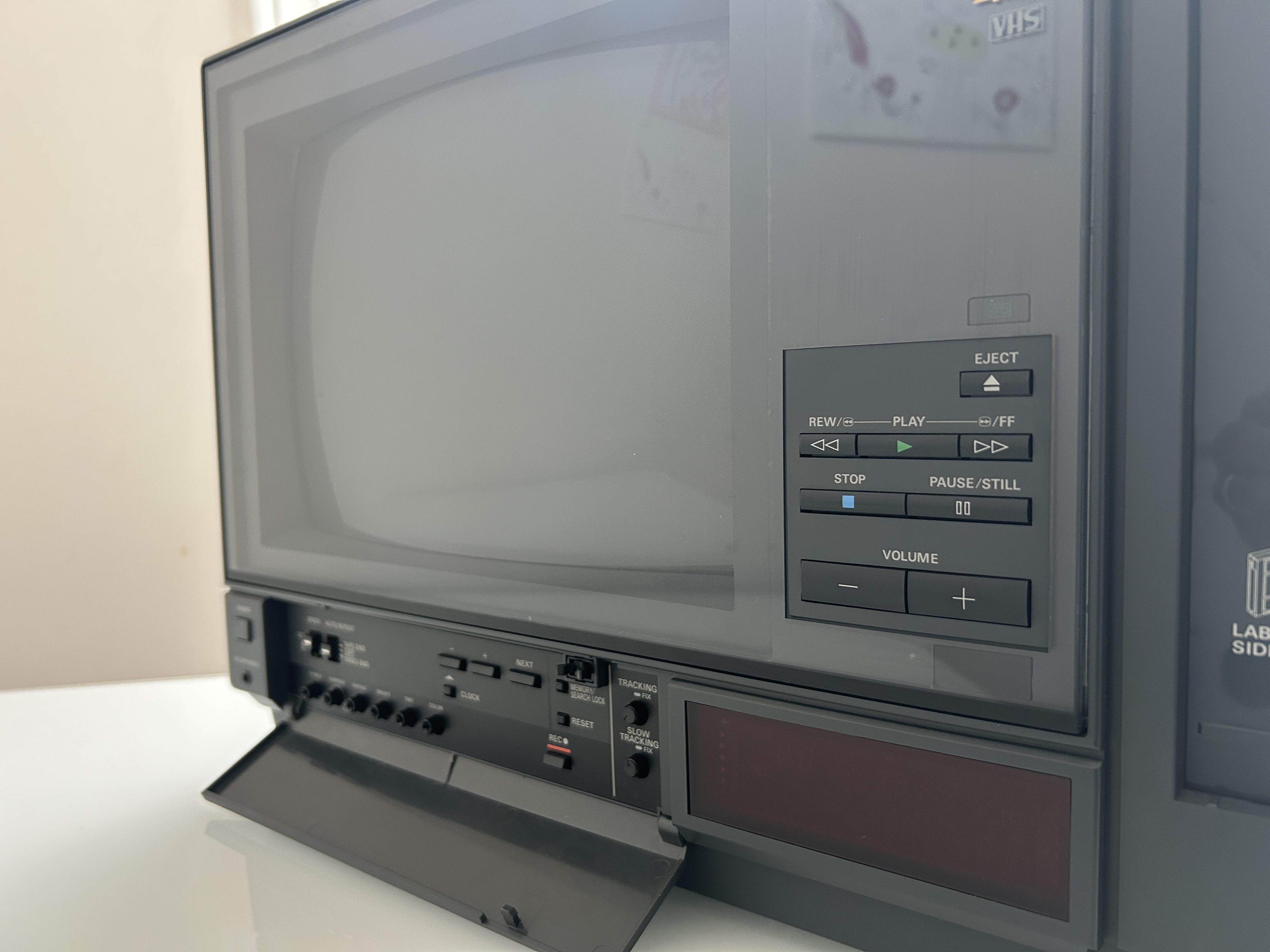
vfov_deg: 53.1
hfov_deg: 67.3
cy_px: 476
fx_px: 954
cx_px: 635
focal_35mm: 26
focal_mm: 5.7
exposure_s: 1/60
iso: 160
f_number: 1.5
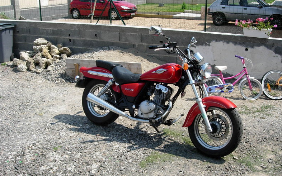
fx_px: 315
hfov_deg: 48.2
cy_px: 102
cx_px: 142
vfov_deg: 31.2
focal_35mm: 41
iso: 79
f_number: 4.8
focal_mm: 7.8
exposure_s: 1/558
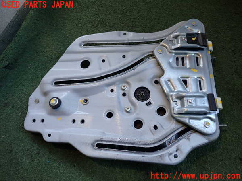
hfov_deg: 60.0
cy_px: 90
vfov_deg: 46.8
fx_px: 210
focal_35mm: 30
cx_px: 121
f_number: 2.3
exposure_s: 1/125
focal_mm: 5.4
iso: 200
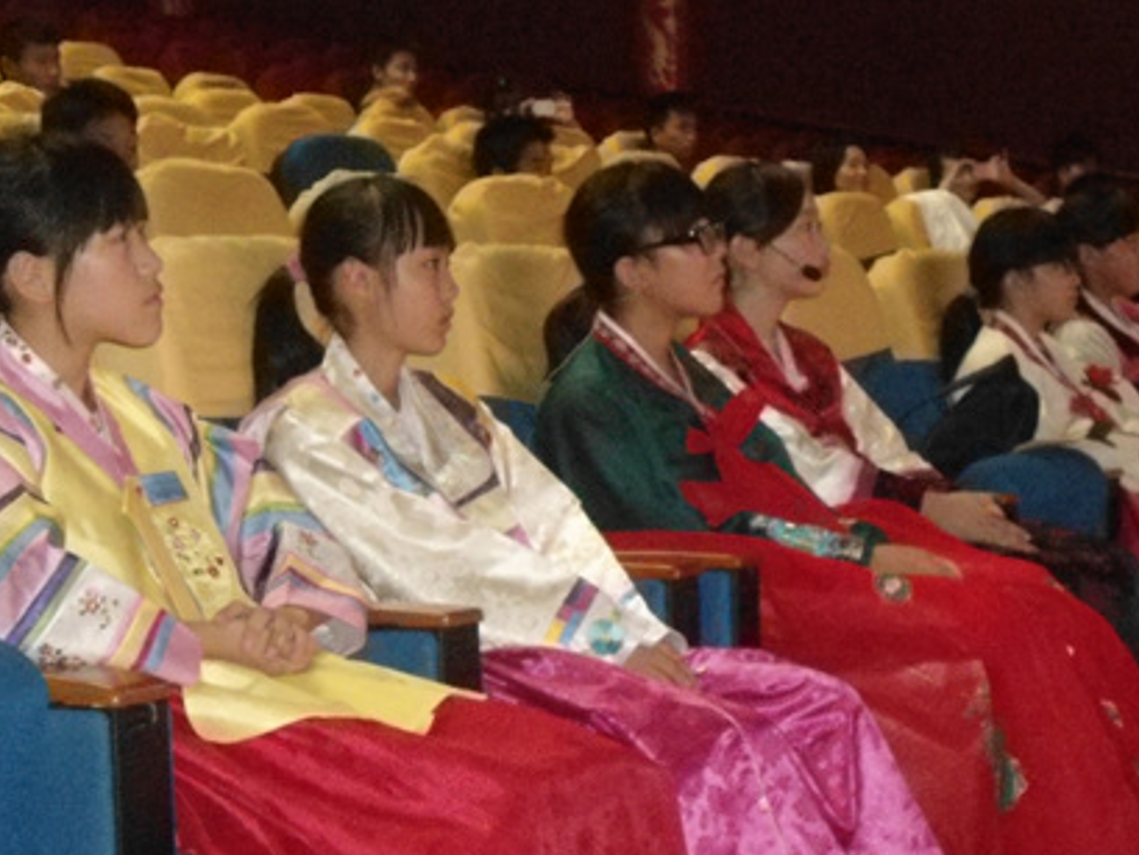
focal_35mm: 86
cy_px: 448
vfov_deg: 17.2
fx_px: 2831
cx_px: 866
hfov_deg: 22.5
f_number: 3.5
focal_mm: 7.9
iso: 800
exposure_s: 1/50
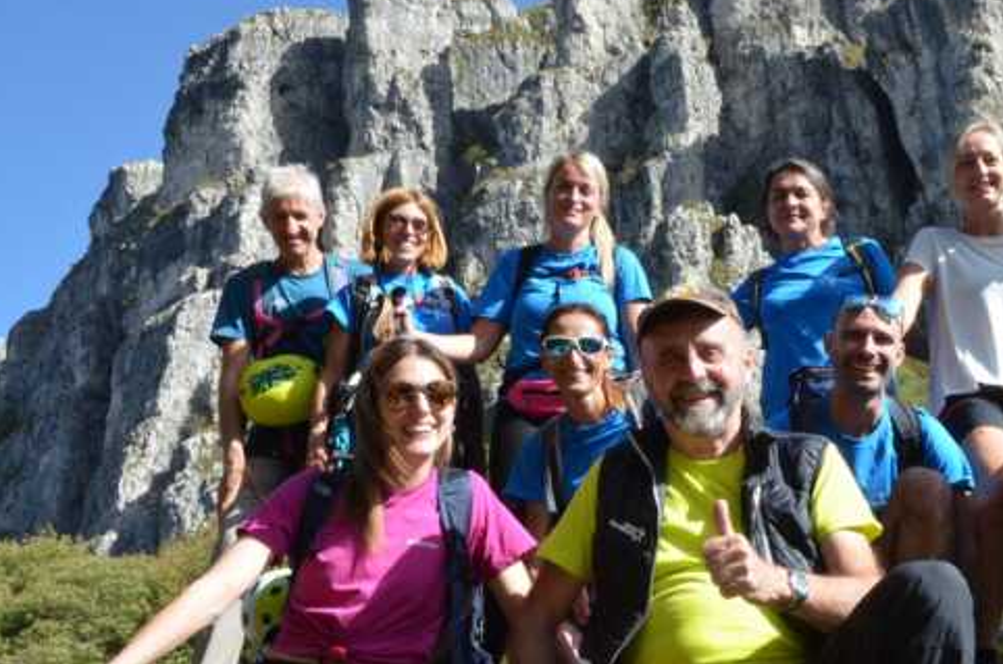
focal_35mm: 52
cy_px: 347
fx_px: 1445
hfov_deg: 37.6
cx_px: 714
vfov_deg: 25.9
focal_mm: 24
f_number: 20
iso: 1250
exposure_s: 1/200
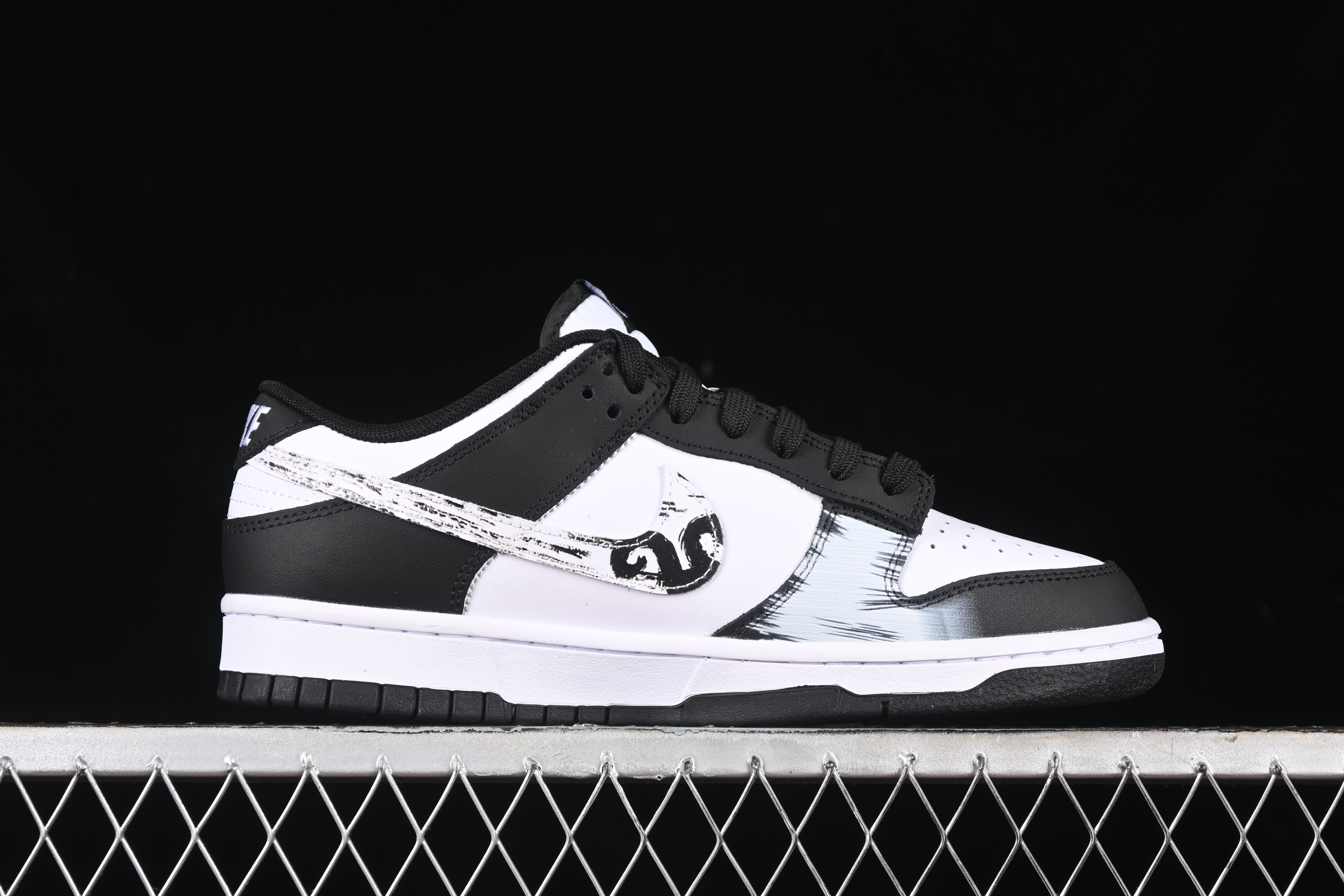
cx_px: 672
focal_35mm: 75
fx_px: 2800
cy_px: 448
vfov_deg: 18.2
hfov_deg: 27.0
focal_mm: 50
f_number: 6.3
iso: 160
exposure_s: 1/60
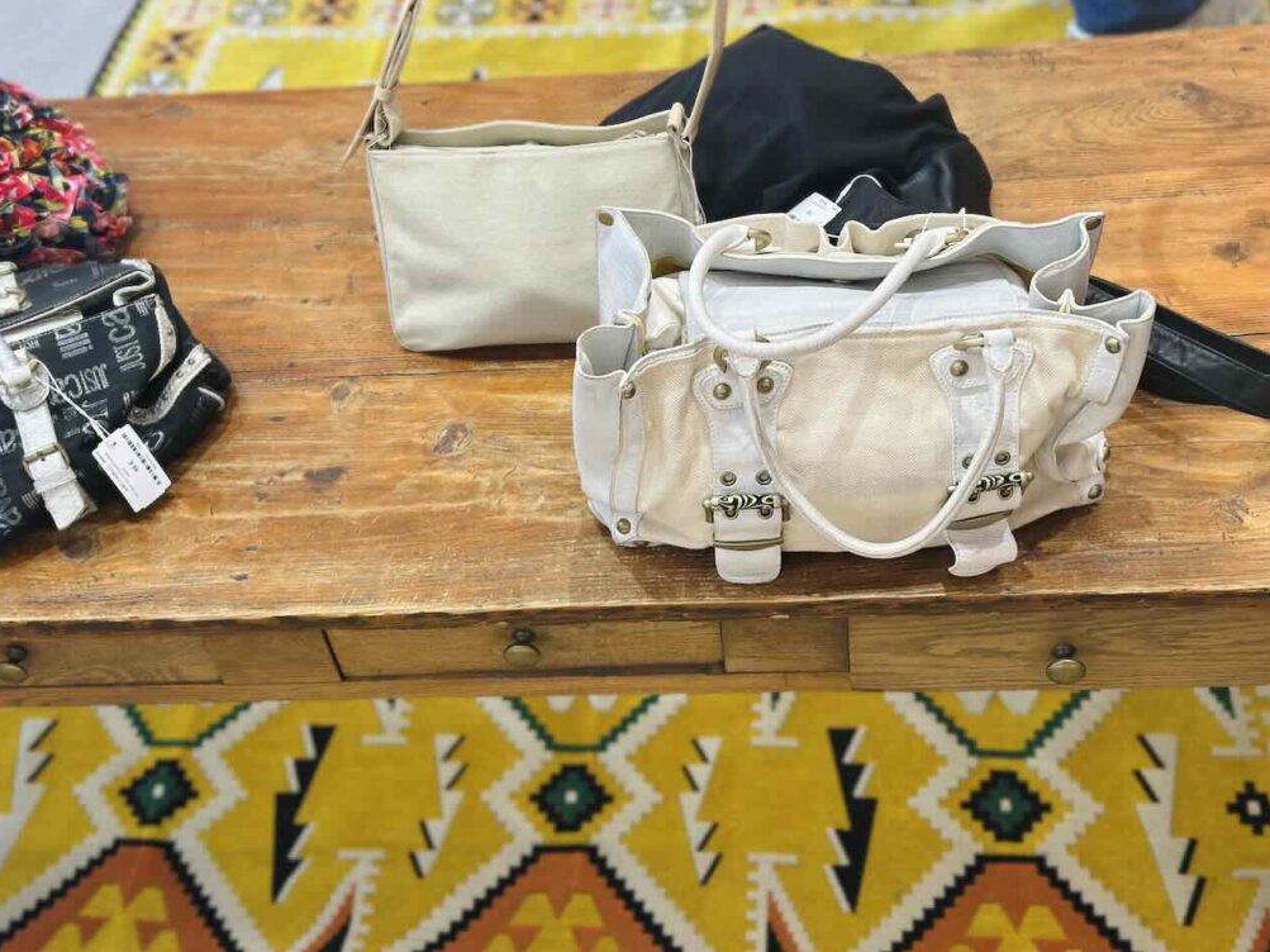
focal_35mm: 49
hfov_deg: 38.9
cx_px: 643
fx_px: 1798
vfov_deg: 29.7
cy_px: 468
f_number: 1.78
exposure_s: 1/50
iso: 100
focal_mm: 6.86
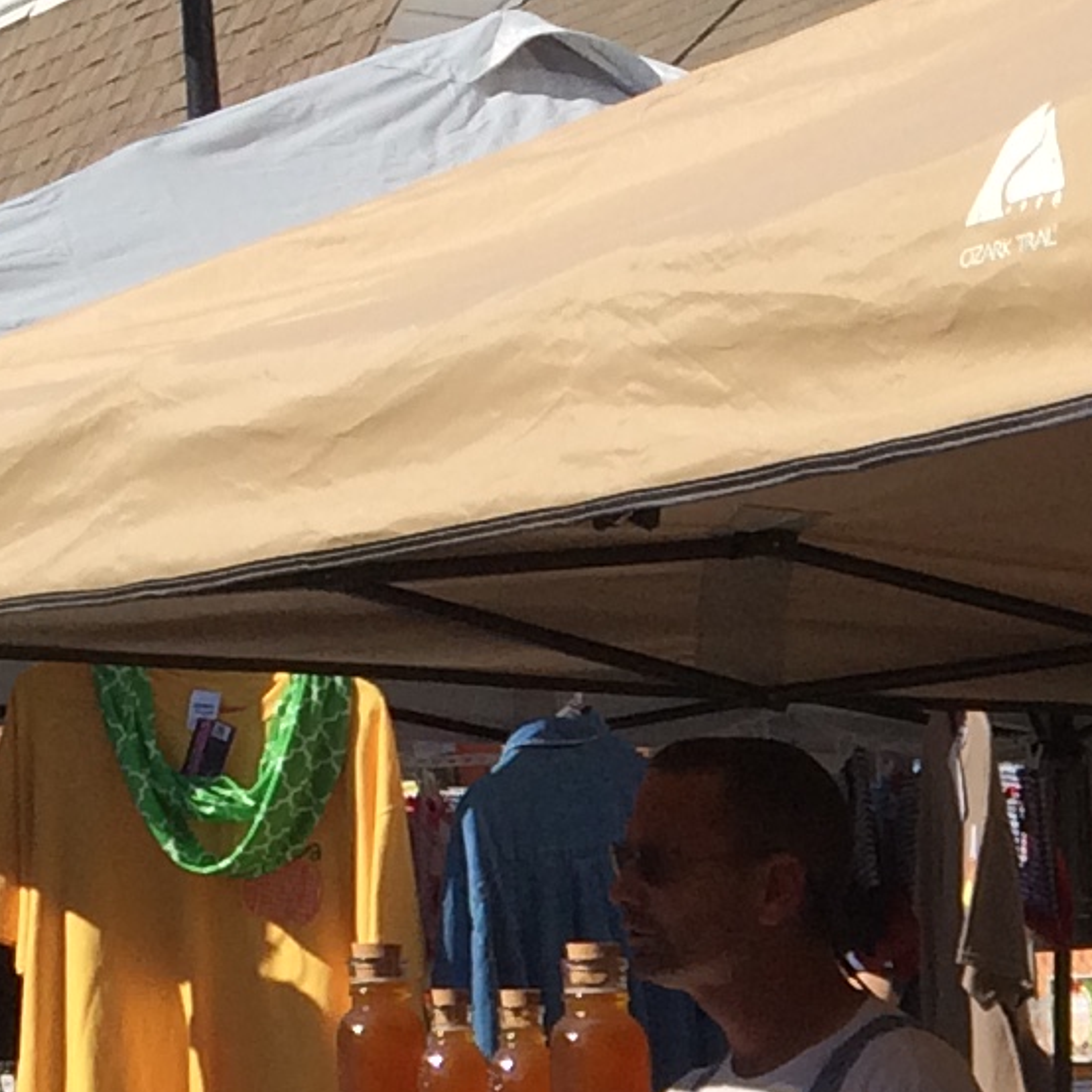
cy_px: 1672
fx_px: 5389
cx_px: 1910
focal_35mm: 151
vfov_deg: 11.1
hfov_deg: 10.9
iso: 32
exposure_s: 1/2564
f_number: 2.2
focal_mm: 4.15
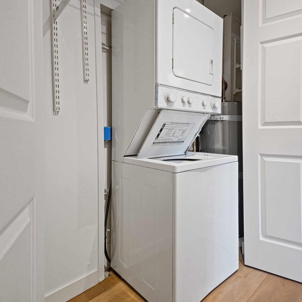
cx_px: 189
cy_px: 146
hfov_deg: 73.5
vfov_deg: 74.8
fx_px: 197
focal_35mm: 20
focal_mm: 10
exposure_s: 1/1.25
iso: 160
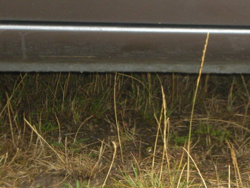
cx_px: 205
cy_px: 44
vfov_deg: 8.5
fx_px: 1257
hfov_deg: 11.3
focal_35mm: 174
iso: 290
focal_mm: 17.3
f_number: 5.7
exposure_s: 1/125
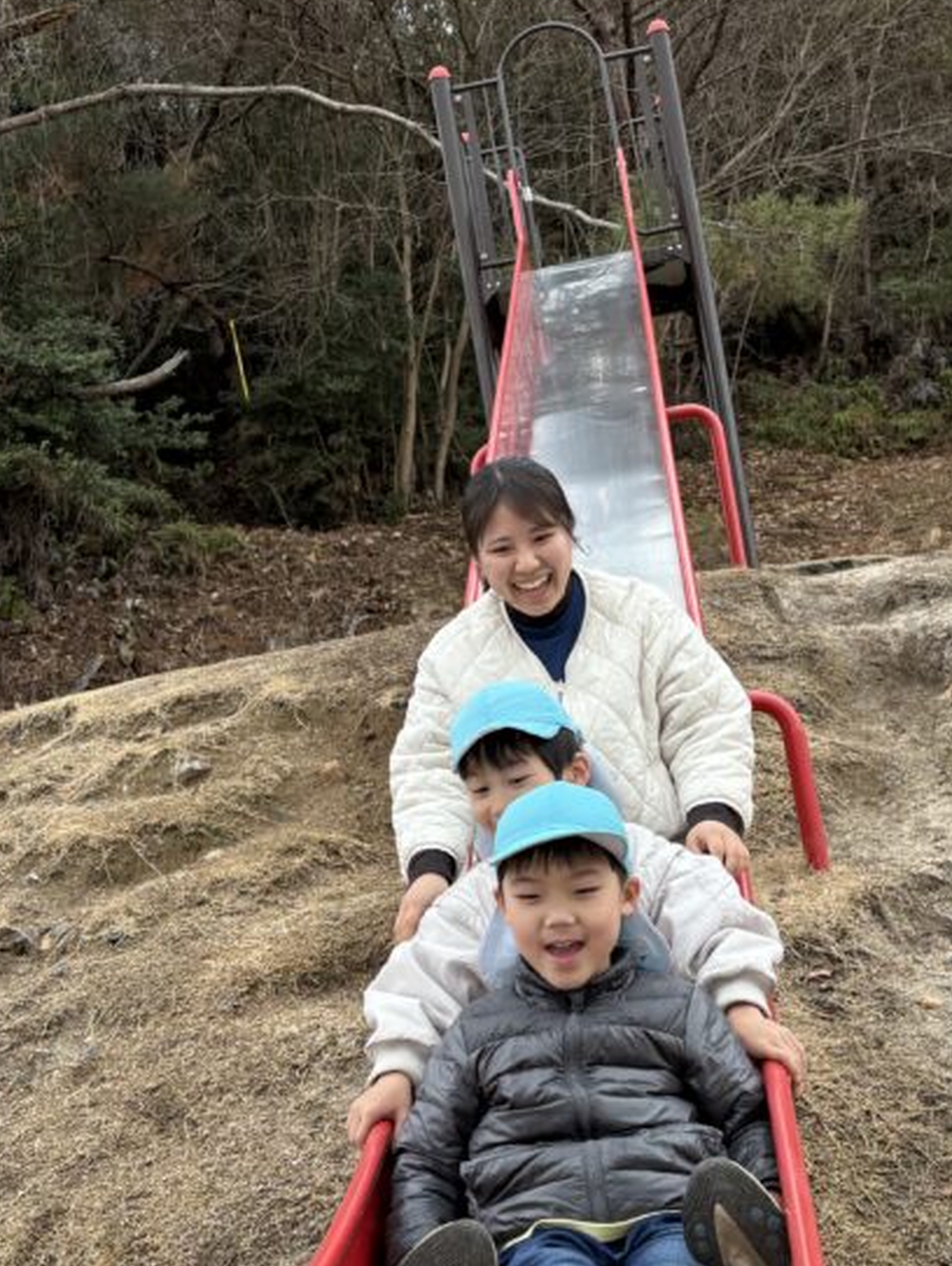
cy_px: 748
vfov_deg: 38.8
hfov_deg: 29.6
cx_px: 572
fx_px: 1795
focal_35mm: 49
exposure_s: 1/422
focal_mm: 5.96
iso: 64
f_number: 1.6
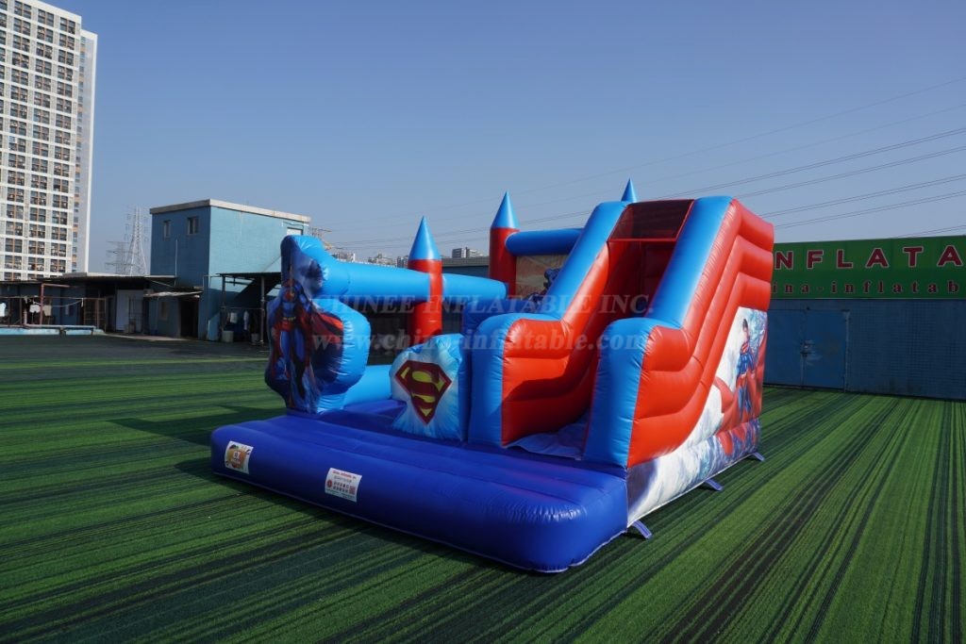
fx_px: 644
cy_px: 322
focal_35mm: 24
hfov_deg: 73.7
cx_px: 483
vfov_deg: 53.1
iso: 100
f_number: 8
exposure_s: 1/400
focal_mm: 16
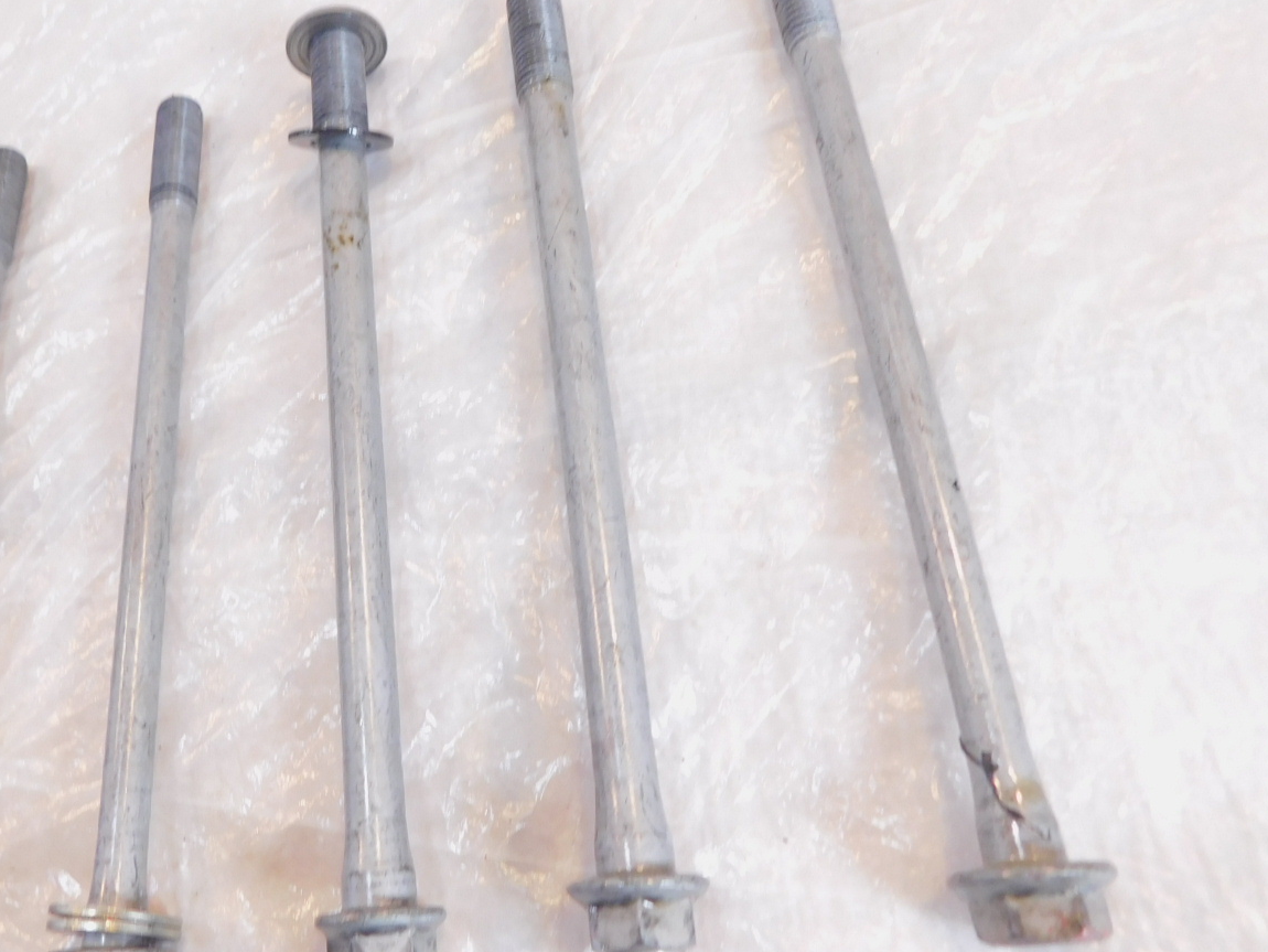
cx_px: 417
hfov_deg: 55.6
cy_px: 414
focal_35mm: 32
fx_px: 1172
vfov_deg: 44.1
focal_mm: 4
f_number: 3
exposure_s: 1/30
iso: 200
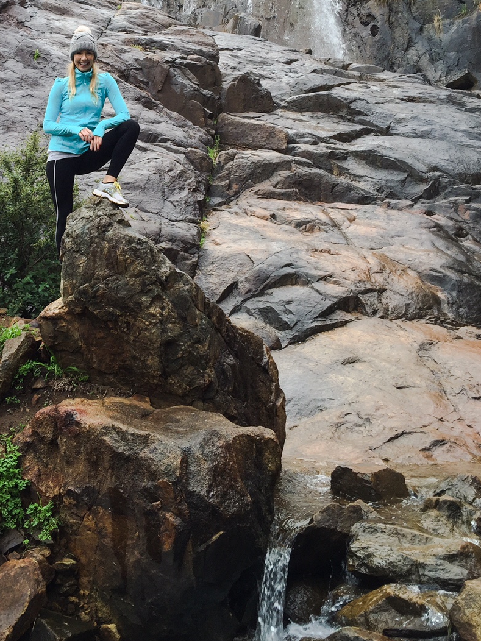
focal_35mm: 45
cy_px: 180
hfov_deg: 31.5
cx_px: 112
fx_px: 834
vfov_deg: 41.1
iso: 32
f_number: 2.2
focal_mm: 4.15
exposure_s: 1/175
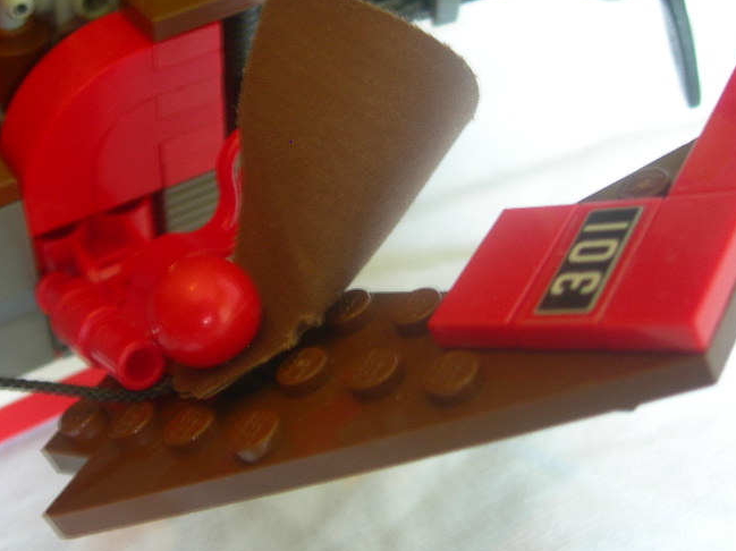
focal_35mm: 60
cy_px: 230
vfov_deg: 24.4
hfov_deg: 32.0
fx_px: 1275
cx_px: 262
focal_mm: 7.8
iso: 51
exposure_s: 1/3.2
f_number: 2.8
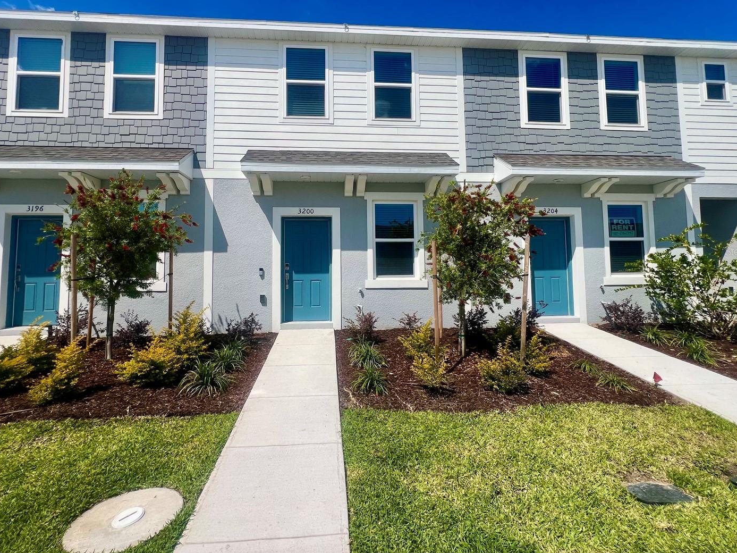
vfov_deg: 81.5
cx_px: 350
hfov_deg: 98.1
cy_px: 251
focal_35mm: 15
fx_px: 319
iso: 32
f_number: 1.8
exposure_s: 1/3311
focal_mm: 1.57
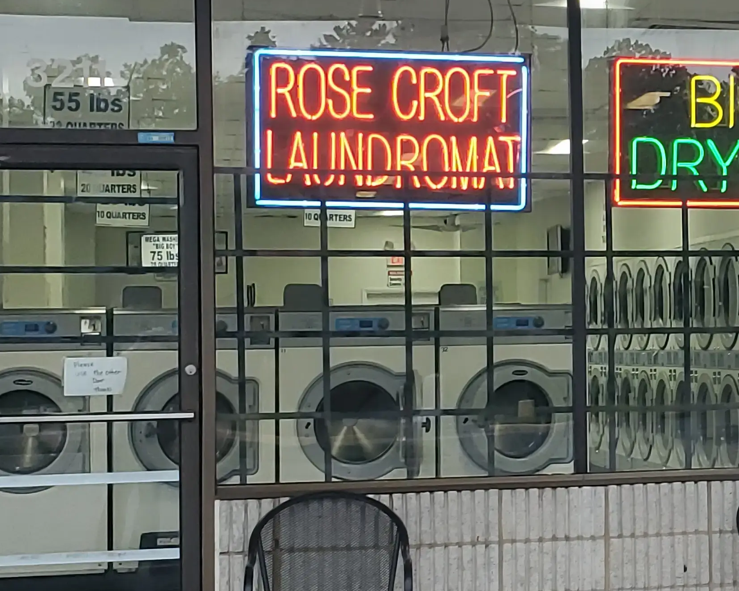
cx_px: 831
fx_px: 1356
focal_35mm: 62
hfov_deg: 27.6
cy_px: 233
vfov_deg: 24.5
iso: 64
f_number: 2.4
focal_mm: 4.3
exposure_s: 1/120
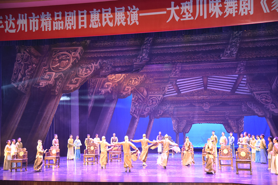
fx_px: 425
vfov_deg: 24.6
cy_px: 92
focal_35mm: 55
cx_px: 139
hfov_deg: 36.2
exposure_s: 1/60
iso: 3200
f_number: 4
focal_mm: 55
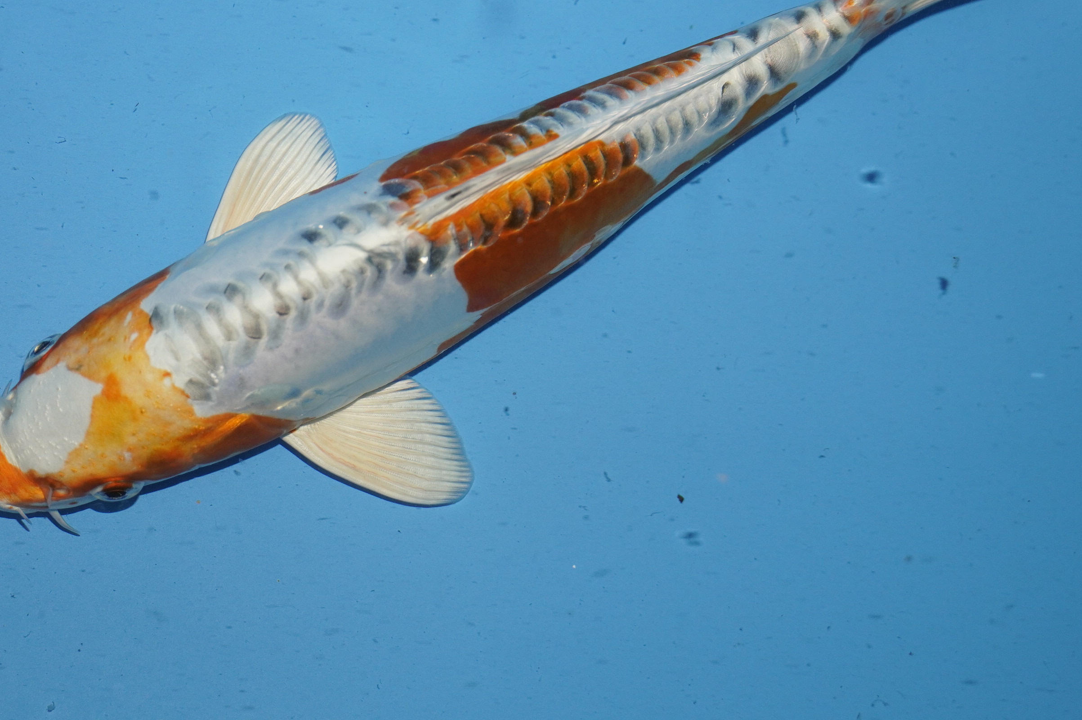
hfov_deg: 22.6
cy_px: 302
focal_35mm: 90
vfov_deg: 15.2
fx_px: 2703
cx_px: 461
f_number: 5
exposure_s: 1/60
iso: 800
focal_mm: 48
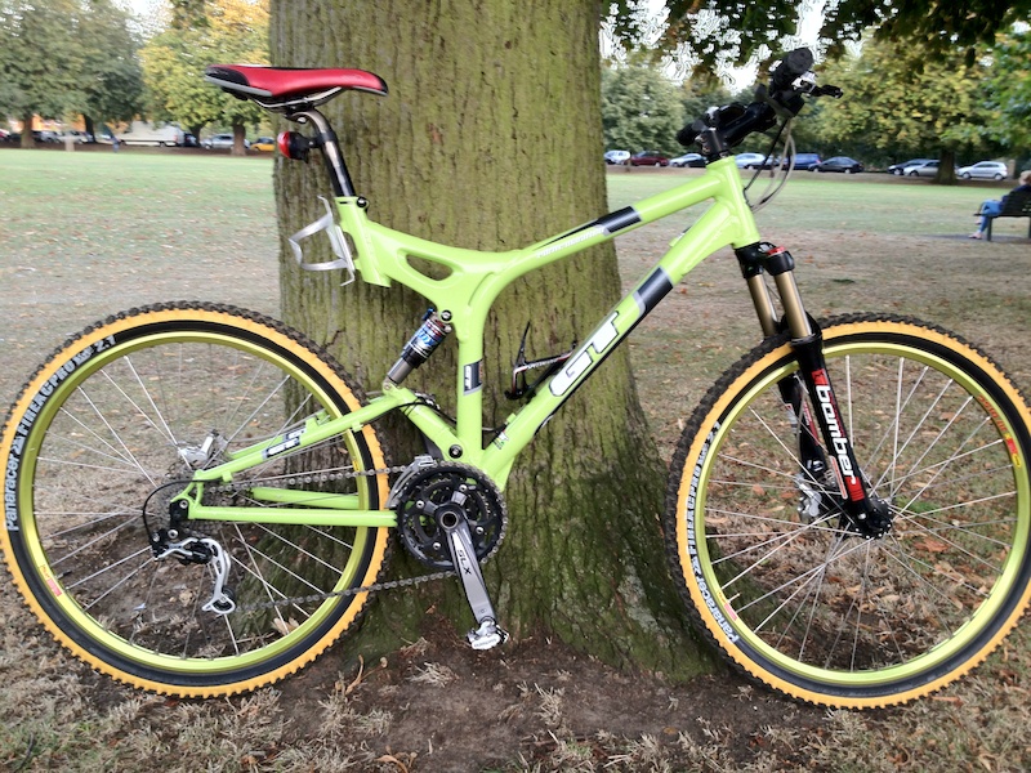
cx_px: 516
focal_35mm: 35
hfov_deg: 52.6
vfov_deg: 40.7
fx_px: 1042
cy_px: 386
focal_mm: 4.28
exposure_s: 1/30
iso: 64
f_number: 2.4
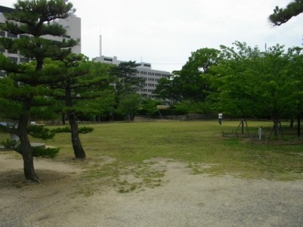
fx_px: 324
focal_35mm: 37
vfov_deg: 38.6
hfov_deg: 50.1
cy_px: 128
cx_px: 149
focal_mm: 5.7
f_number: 5.5
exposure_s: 1/500
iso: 100
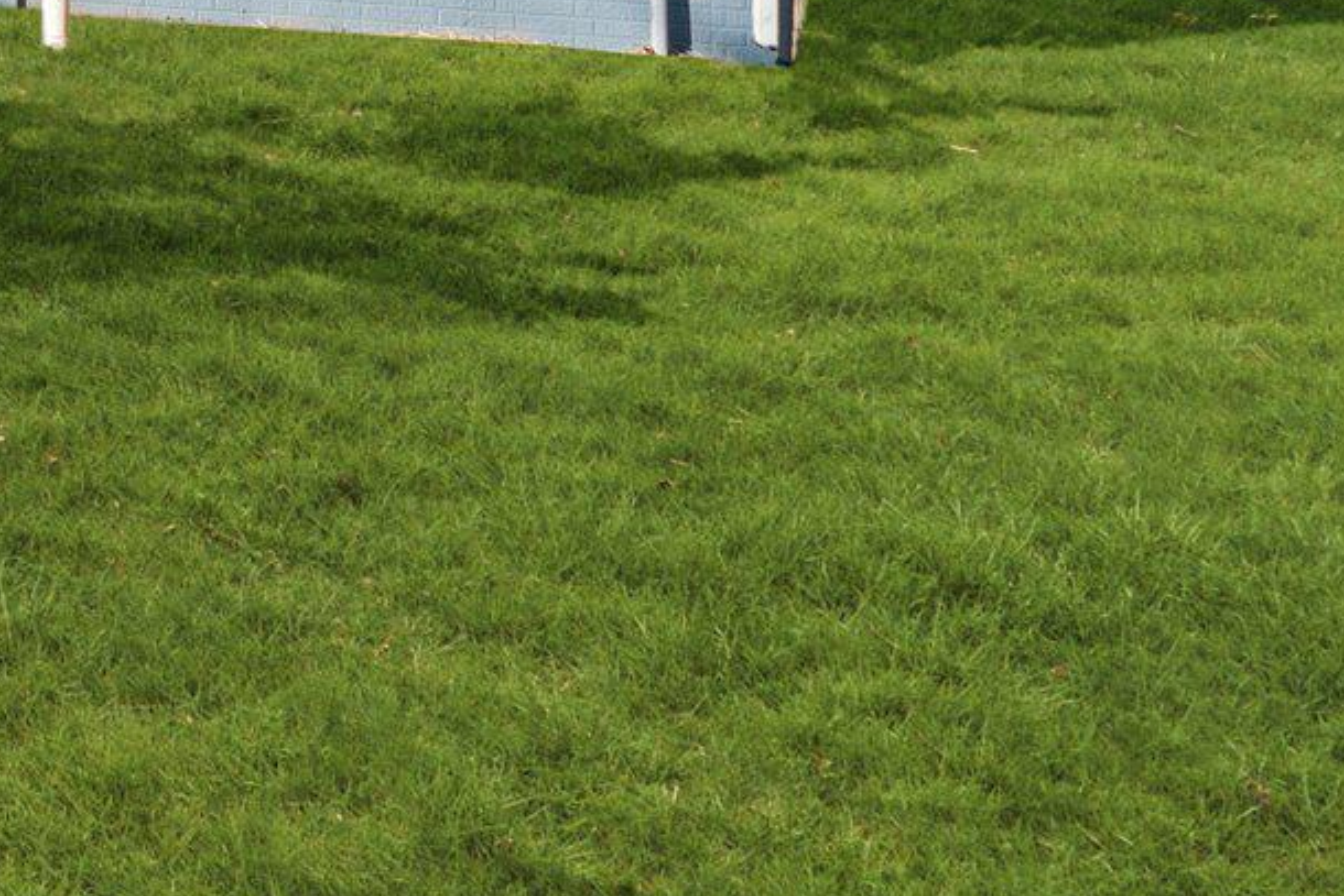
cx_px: -791
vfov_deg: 21.9
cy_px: -573
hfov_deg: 26.3
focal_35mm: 47
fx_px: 1755
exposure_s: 1/500
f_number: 10
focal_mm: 14
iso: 400
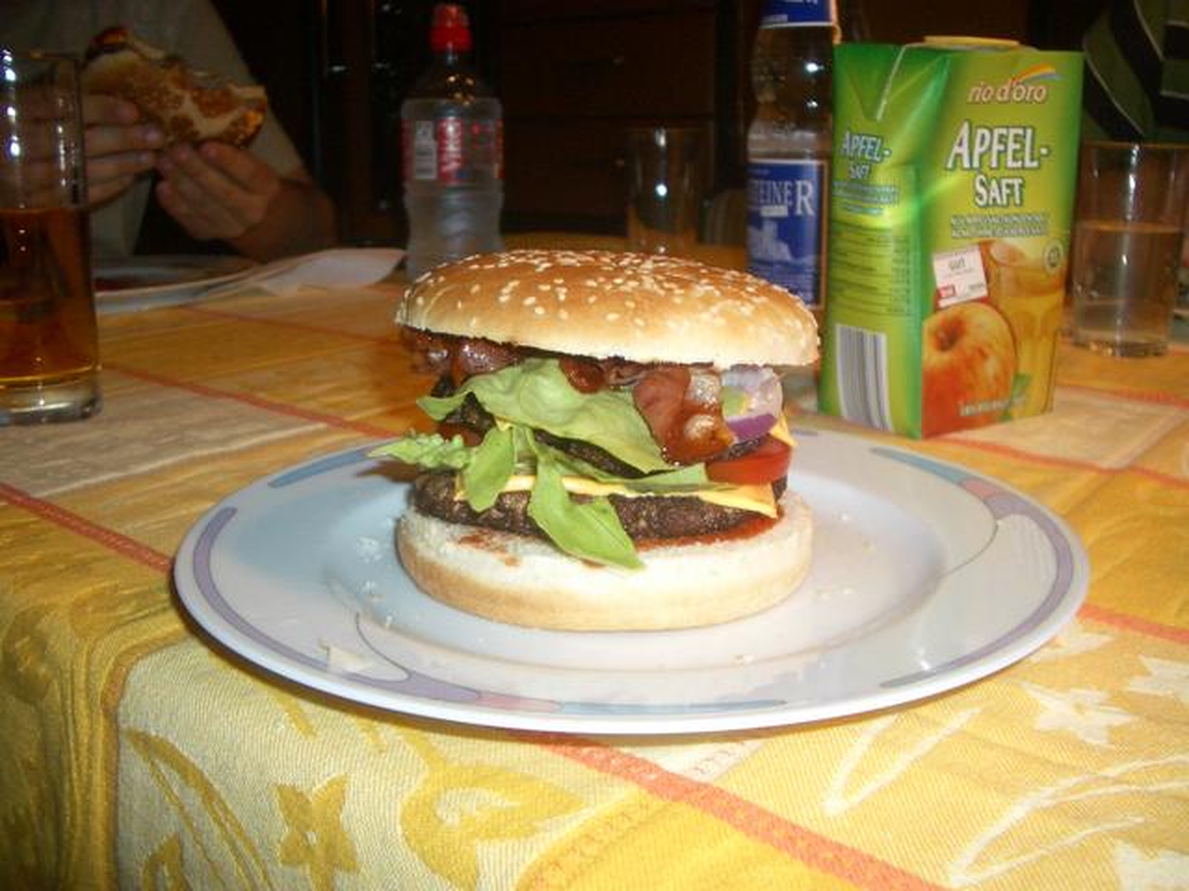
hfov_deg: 52.6
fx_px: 1202
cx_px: 594
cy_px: 446
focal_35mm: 35
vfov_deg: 40.7
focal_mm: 5.8
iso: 100
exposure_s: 1/60
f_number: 2.6
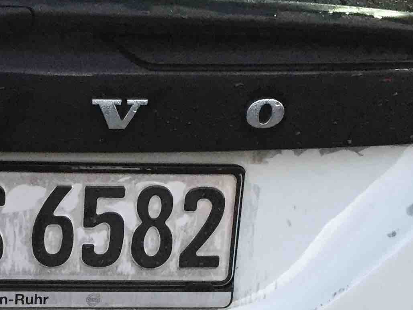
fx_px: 1098
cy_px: 328
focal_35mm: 92
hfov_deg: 20.5
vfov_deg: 15.7
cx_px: -13
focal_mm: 4.15
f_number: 2.2
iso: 250
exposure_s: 1/25
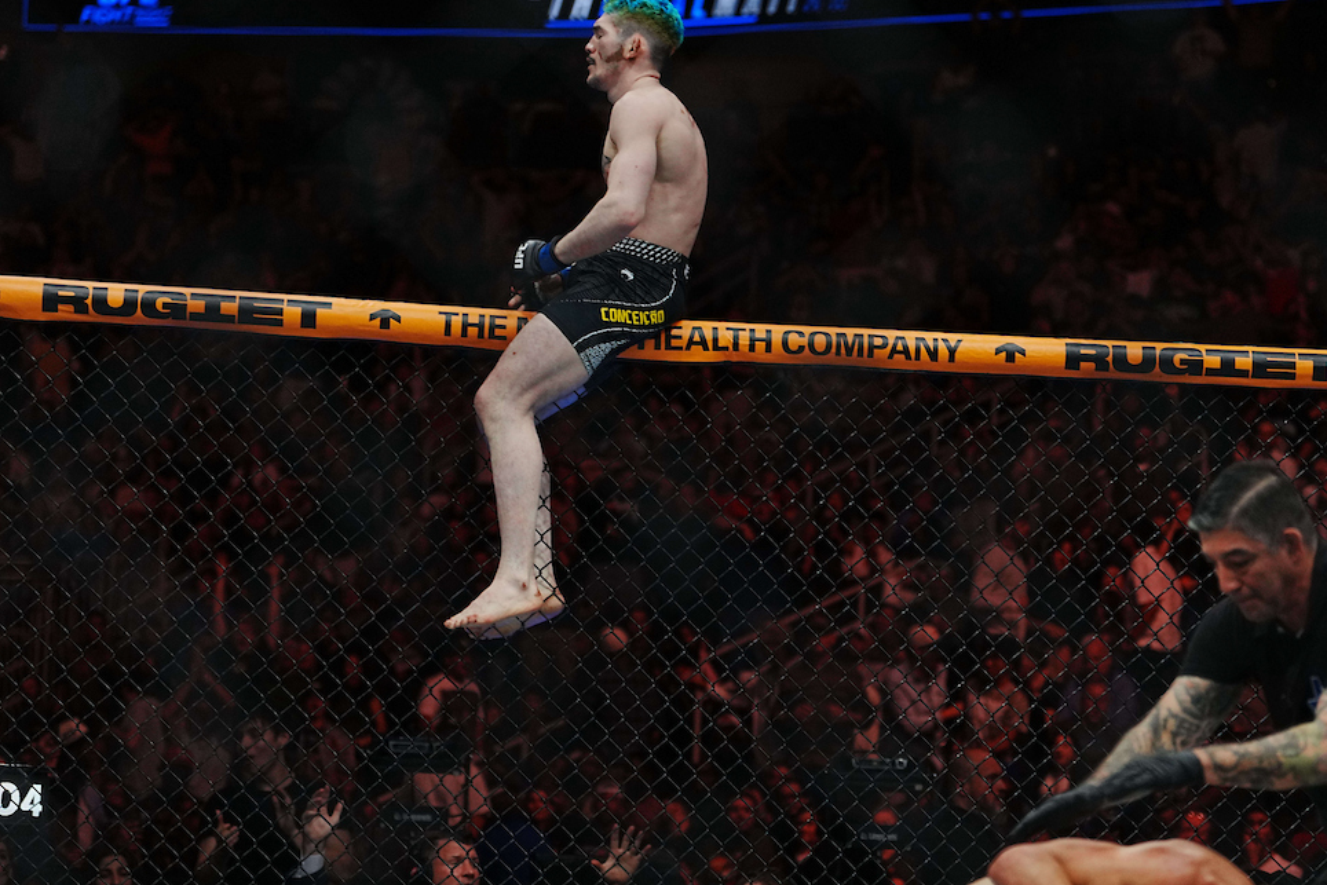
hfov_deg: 19.1
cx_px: 764
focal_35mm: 107
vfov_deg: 12.8
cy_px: 442
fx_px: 3944
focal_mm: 86
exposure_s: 1/2000
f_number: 2.8
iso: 1600
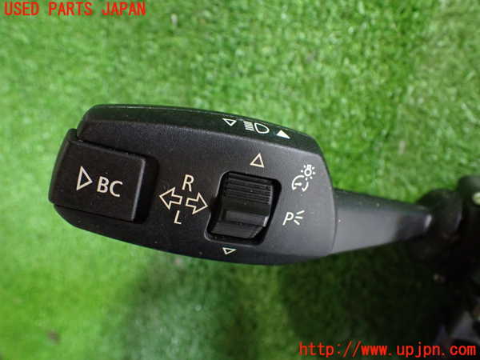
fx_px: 416
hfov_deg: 60.0
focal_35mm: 30
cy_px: 180
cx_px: 240
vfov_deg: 46.8
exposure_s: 1/30
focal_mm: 5.4
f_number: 2.3
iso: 800
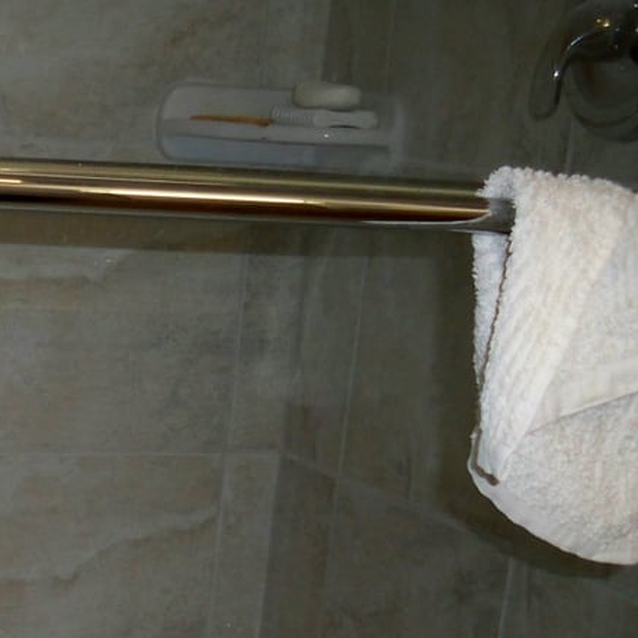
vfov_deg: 17.8
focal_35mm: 94
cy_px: 715
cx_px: -262
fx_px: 1960
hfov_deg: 17.0
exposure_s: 1/60
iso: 200
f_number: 3.1
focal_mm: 6.3
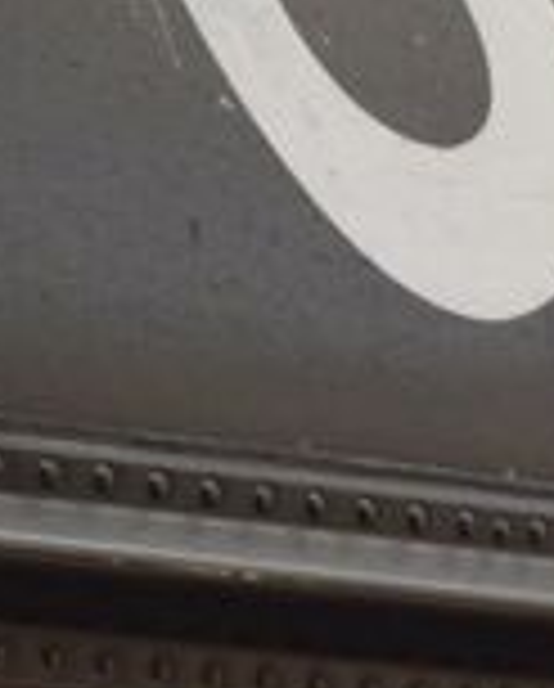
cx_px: 2779
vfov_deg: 3.0
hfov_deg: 2.3
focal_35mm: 646
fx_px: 13199
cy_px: 441
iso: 400
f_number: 6.3
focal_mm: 55
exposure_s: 1/160
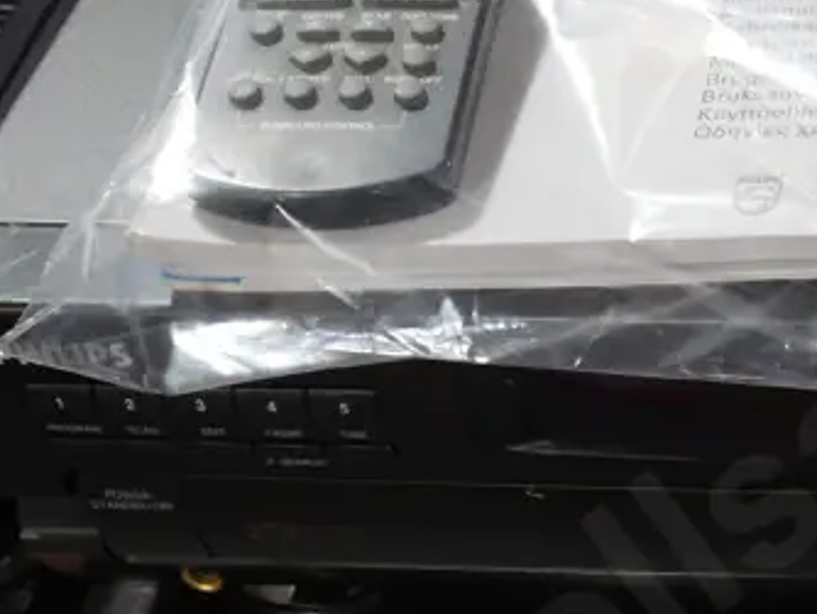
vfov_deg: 15.1
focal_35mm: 98
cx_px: 971
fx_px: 2315
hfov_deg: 19.0
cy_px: 355
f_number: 5.6
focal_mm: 16
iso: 1000
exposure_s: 1/60
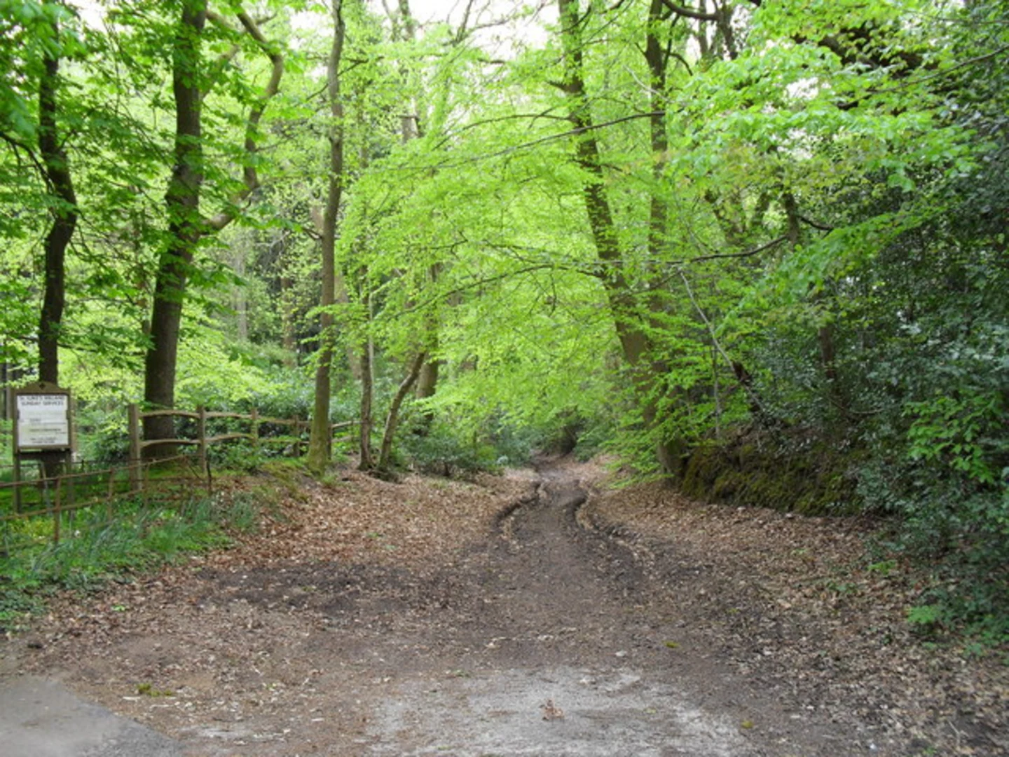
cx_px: 504
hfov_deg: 52.6
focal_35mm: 35
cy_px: 378
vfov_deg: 40.7
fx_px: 1020
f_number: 3.2
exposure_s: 1/90
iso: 100
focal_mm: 6.3
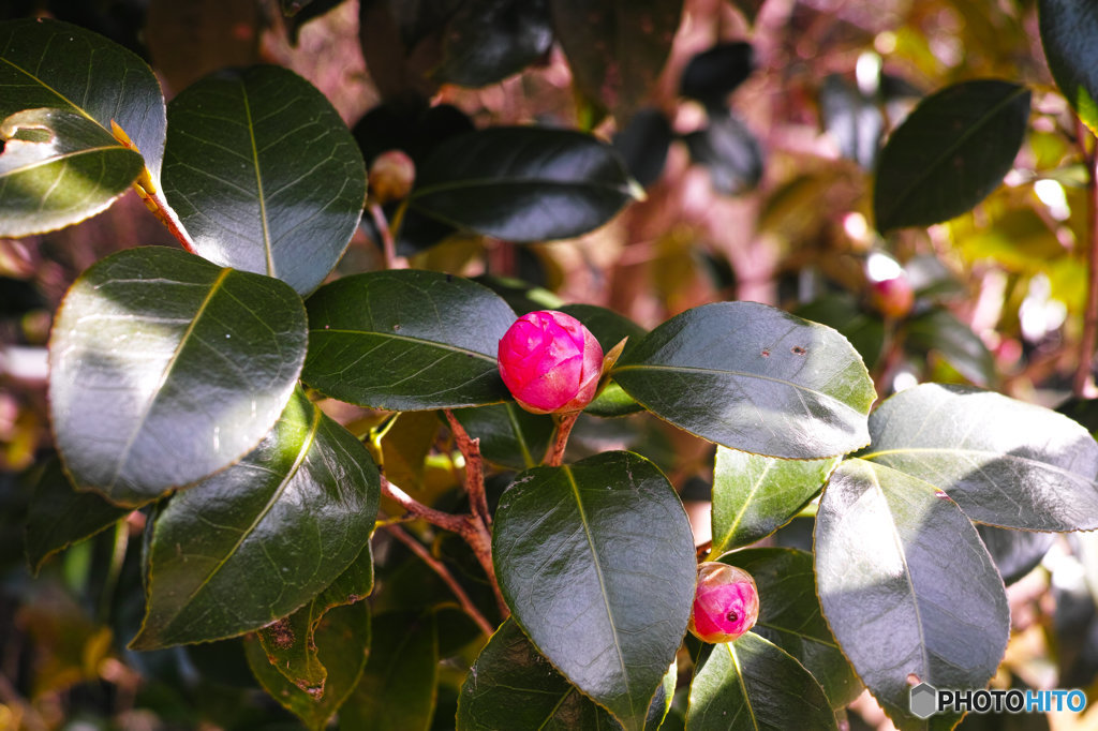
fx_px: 1372
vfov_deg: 29.8
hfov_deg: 43.6
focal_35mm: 45
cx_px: 549
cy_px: 366
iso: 200
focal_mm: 30
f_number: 5
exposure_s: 1/80
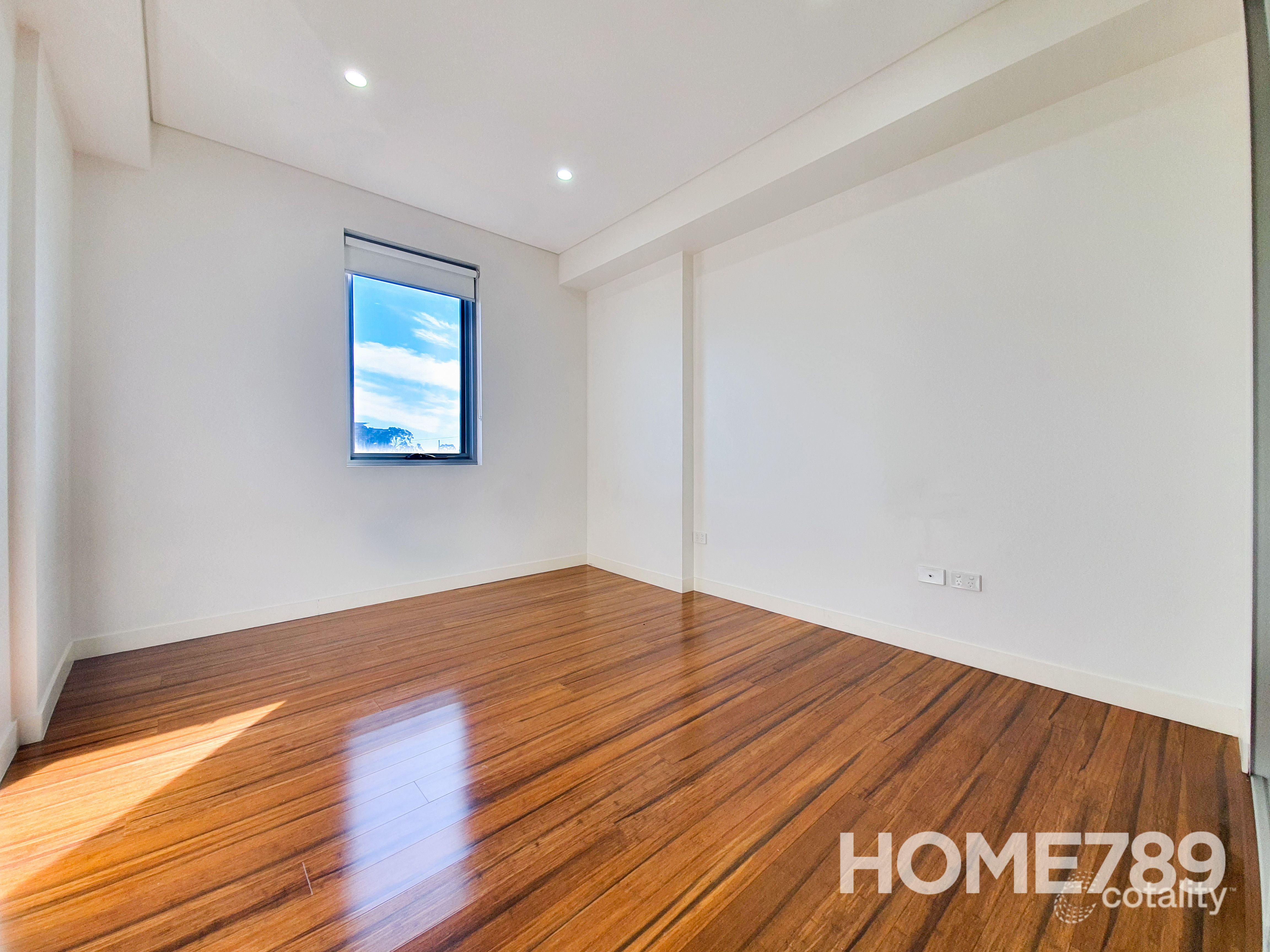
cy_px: 476
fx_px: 477
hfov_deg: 106.2
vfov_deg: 89.9
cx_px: 635
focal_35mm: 13
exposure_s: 1/120
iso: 50
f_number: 2.2
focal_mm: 1.8
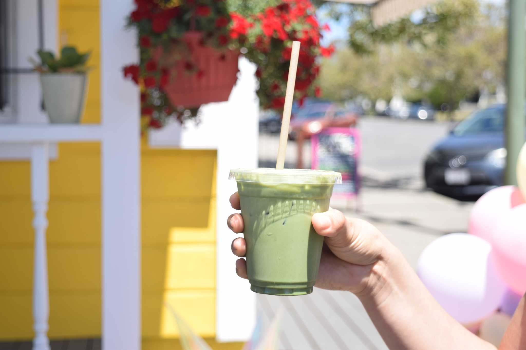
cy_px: 175
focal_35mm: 60
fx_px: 877
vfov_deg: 22.6
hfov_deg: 33.4
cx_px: 263
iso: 200
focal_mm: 40
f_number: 4.8
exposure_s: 1/640
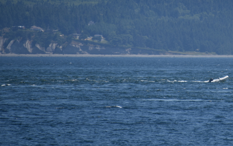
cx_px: 219
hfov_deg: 3.4
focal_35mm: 618
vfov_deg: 2.1
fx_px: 3925
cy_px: 2
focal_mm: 300
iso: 100
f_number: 6.3
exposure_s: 1/640
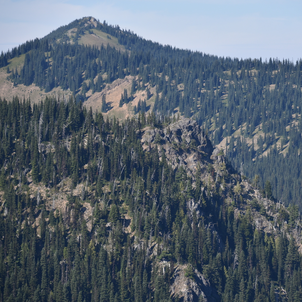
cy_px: 151
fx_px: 2152
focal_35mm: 218
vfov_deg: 8.0
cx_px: 195
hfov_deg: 8.0
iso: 110
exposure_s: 1/400
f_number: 5.6
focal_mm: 170
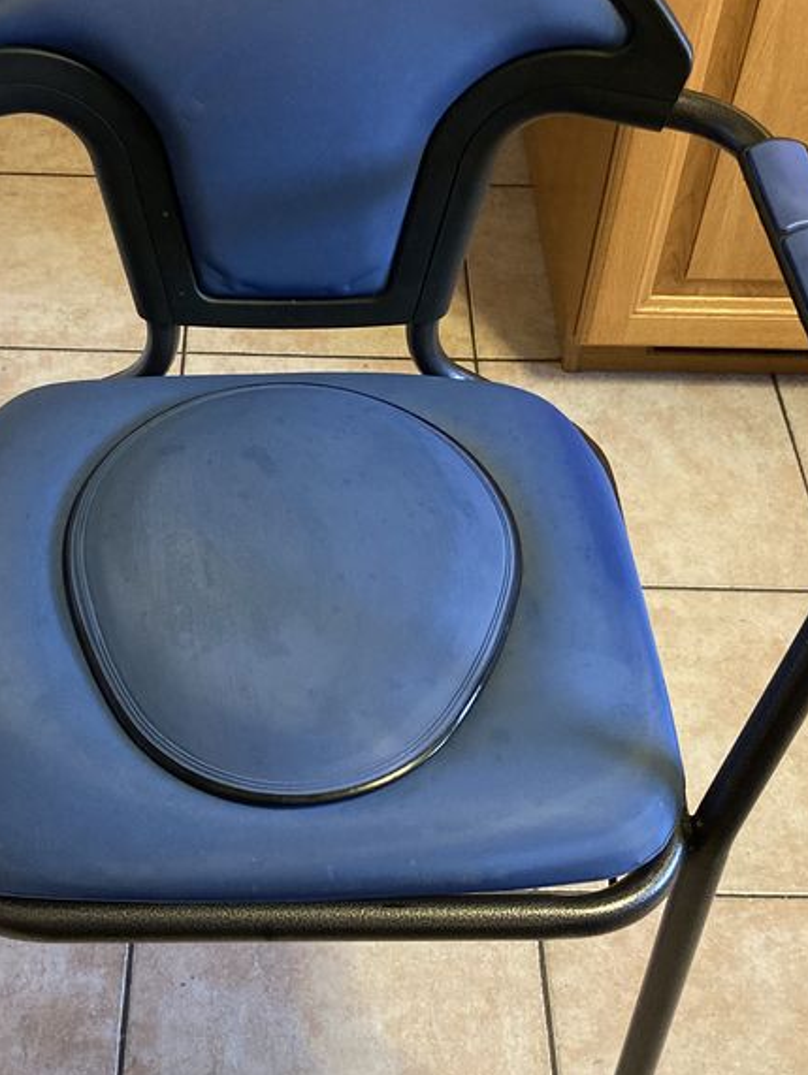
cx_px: 296
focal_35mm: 49
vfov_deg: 38.9
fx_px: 1523
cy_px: 503
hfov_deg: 29.6
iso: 320
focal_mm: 3.99
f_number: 1.8
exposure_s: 1/33
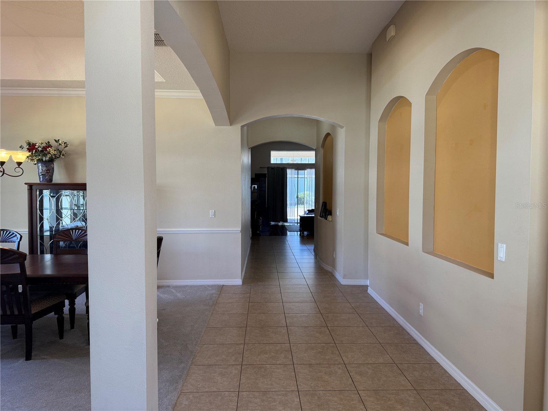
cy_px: 206
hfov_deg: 71.6
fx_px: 380
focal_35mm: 24
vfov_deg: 56.8
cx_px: 274
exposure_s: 1/120
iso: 125
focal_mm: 6.76
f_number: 1.78
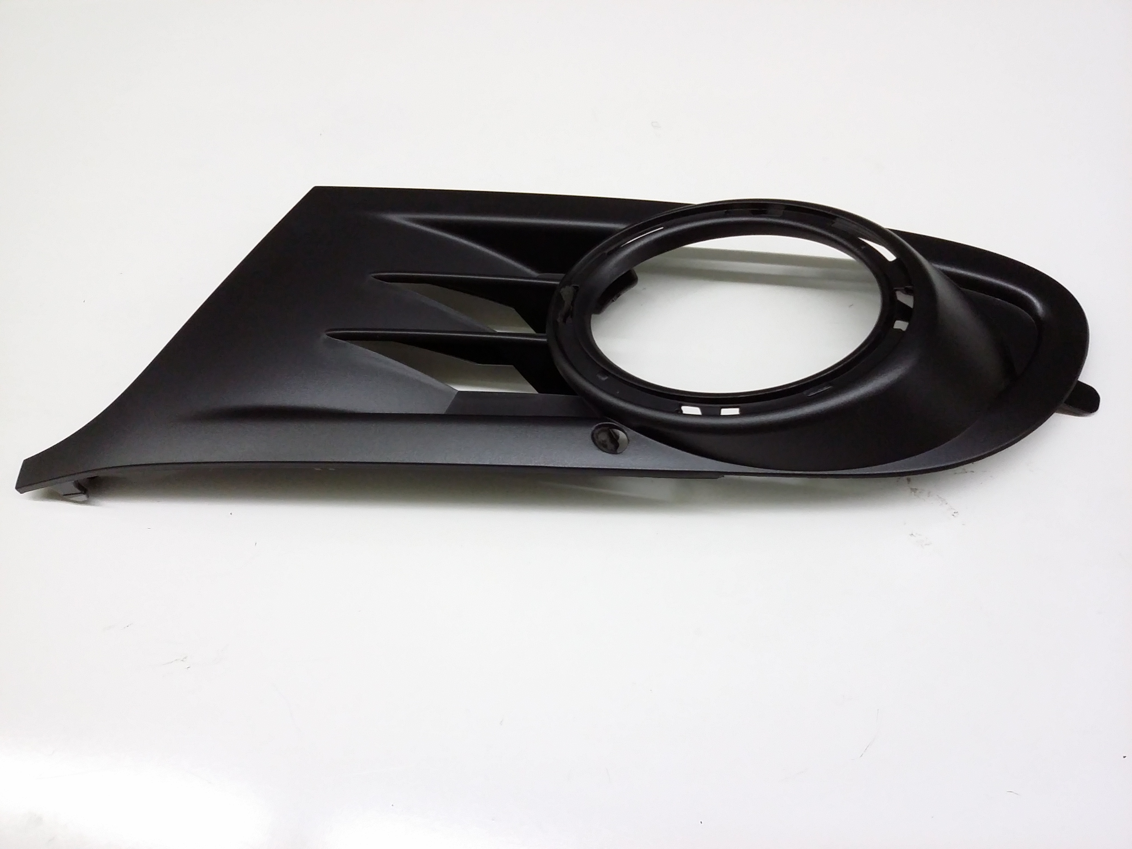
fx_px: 1046
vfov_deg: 44.2
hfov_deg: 56.8
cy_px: 424
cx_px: 566
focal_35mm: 32
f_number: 2.4
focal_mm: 3.4
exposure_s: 1/17
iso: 160
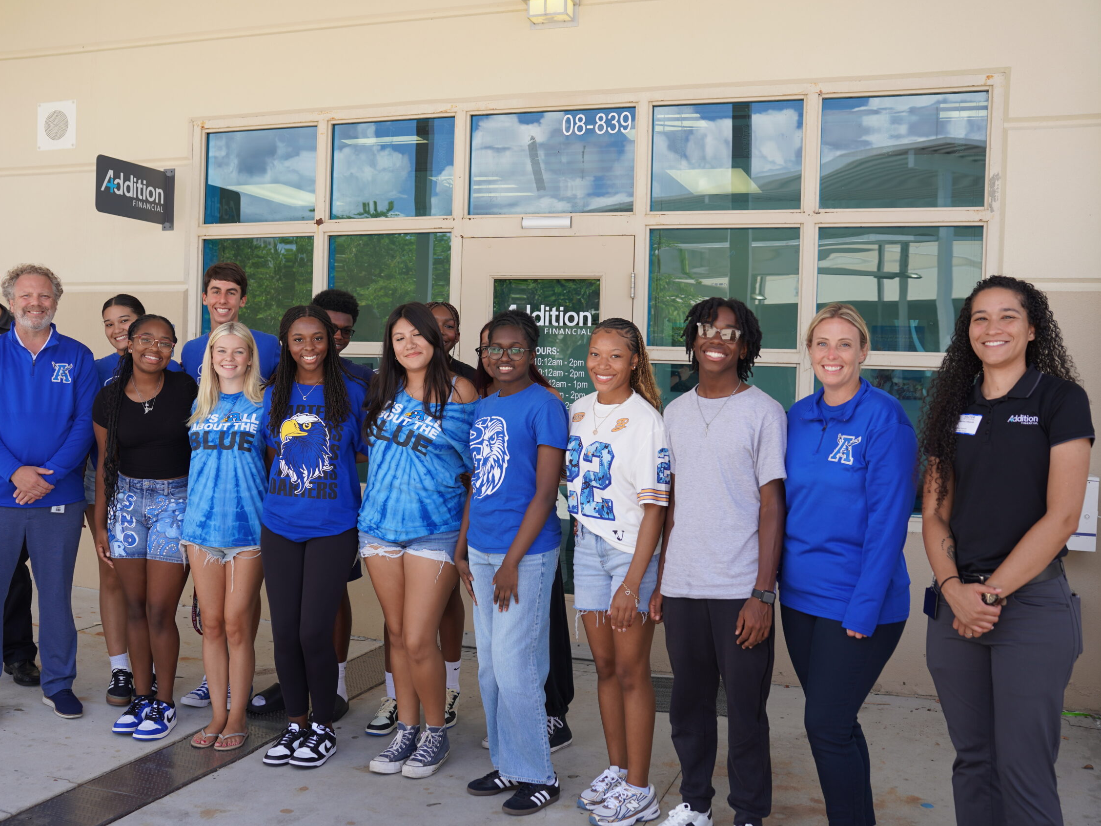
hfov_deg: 50.6
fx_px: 1162
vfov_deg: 39.1
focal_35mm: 37
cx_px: 481
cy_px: 416
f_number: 4
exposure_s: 1/200
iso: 100
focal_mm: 33.5
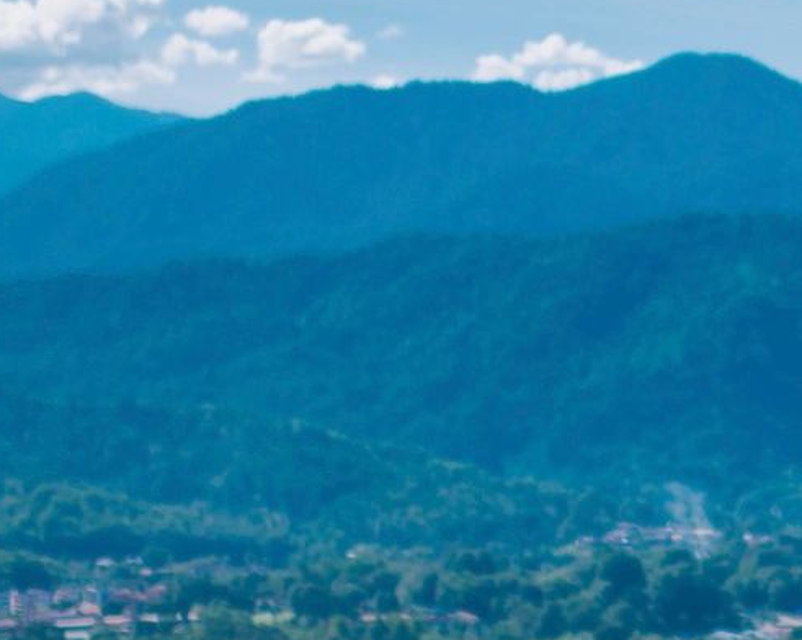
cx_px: 1163
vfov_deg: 10.9
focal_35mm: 142
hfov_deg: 12.9
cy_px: 348
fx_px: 3368
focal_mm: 35
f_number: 1.4
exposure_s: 1/6400
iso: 100
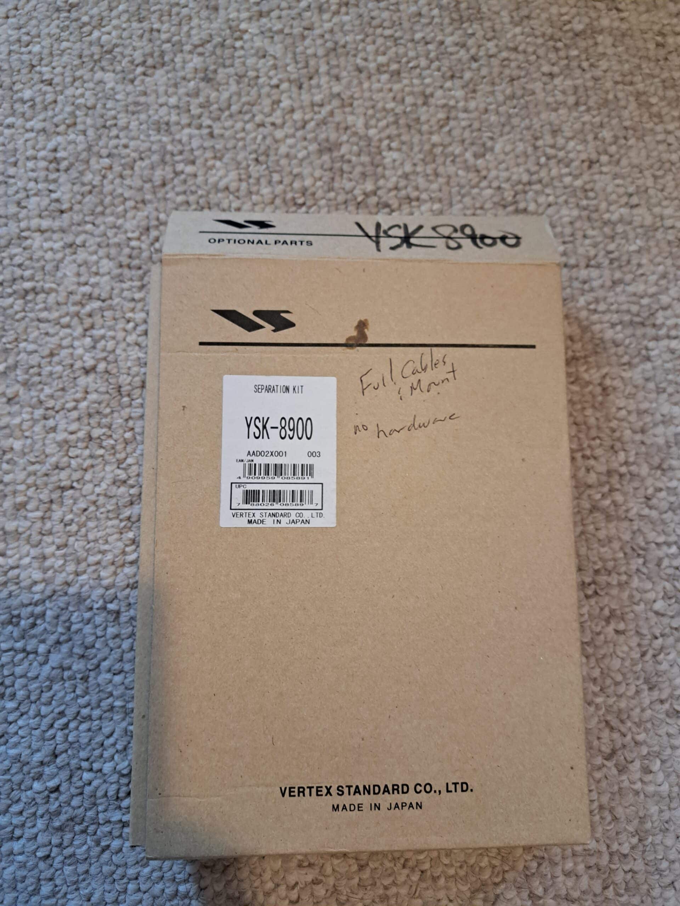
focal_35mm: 24
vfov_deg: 71.6
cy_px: 453
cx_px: 340
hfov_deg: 56.8
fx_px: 629
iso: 400
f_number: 1.8
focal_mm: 5.23
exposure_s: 1/40
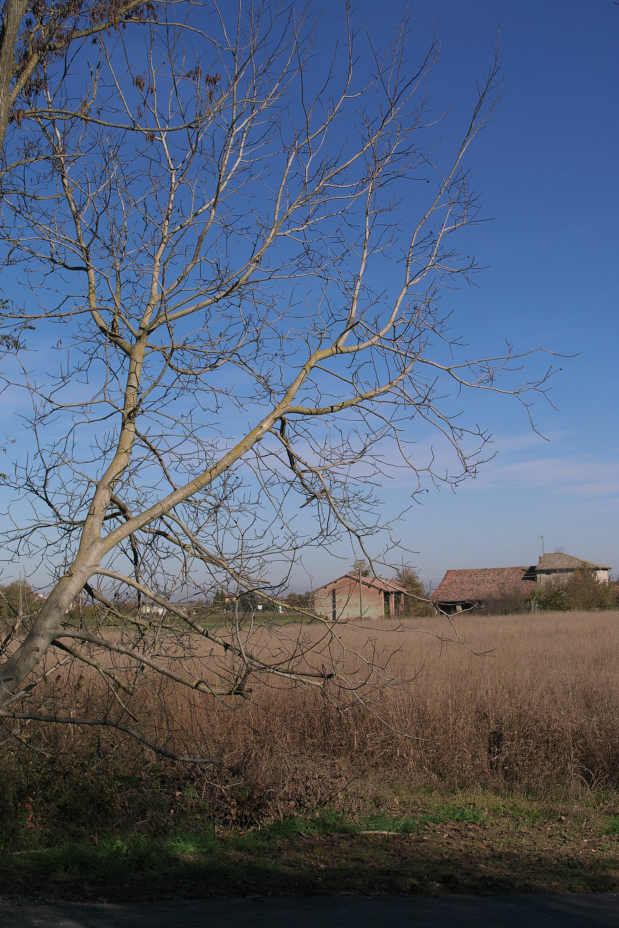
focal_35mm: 52
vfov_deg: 38.2
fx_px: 1341
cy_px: 464
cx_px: 310
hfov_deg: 26.0
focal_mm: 30
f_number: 5
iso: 50
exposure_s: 1/640
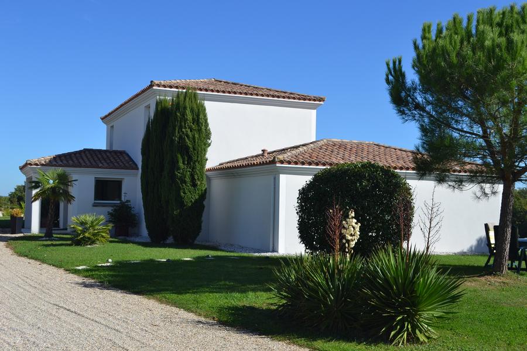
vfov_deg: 30.8
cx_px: 264
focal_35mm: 44
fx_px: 637
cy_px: 176
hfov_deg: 45.0
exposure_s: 1/250
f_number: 8
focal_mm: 29
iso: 100
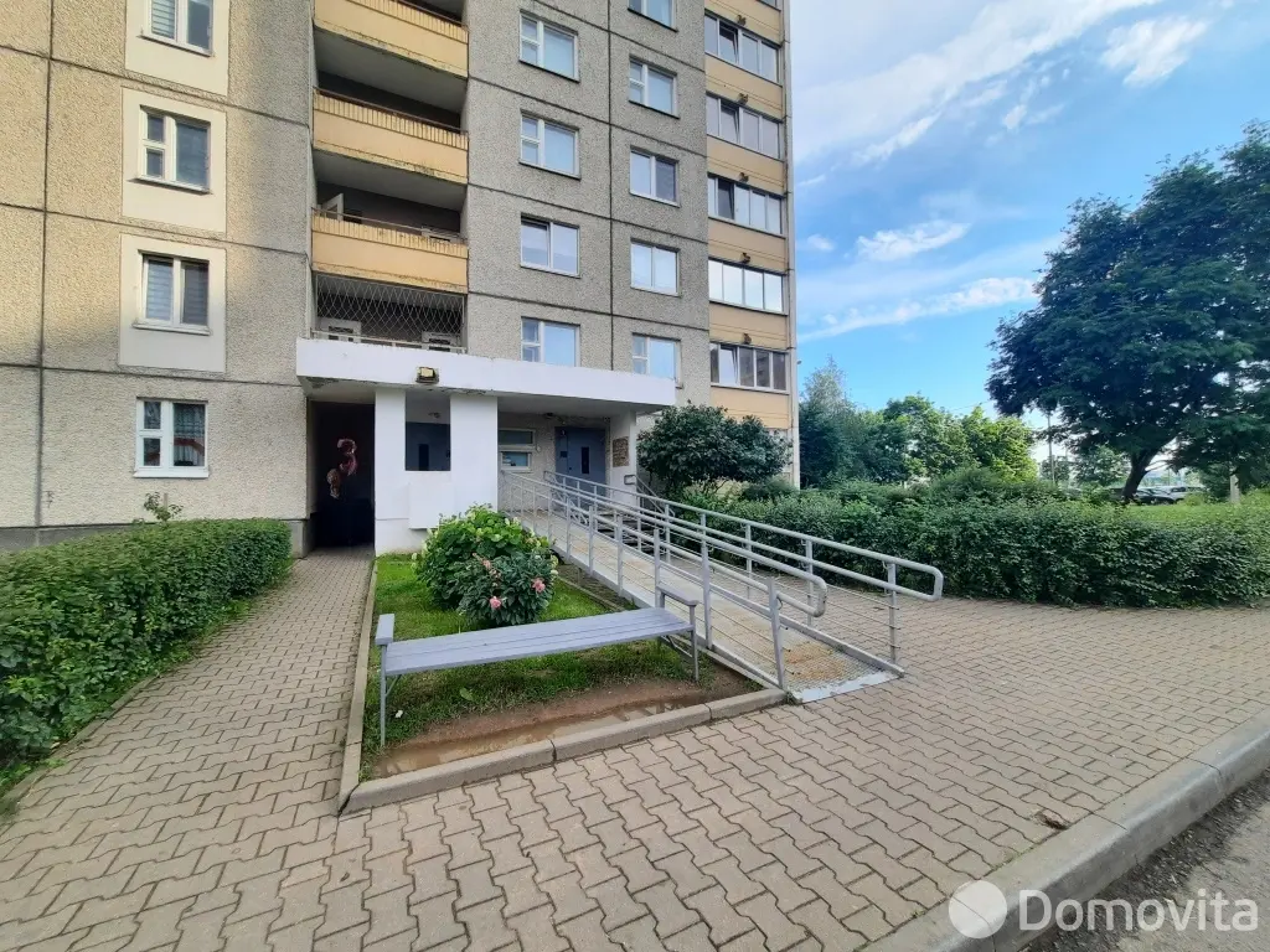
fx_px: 477
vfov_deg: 89.9
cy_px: 476
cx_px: 635
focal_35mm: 13
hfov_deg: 106.2
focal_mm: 1.74
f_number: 2.2
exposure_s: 1/603
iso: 40
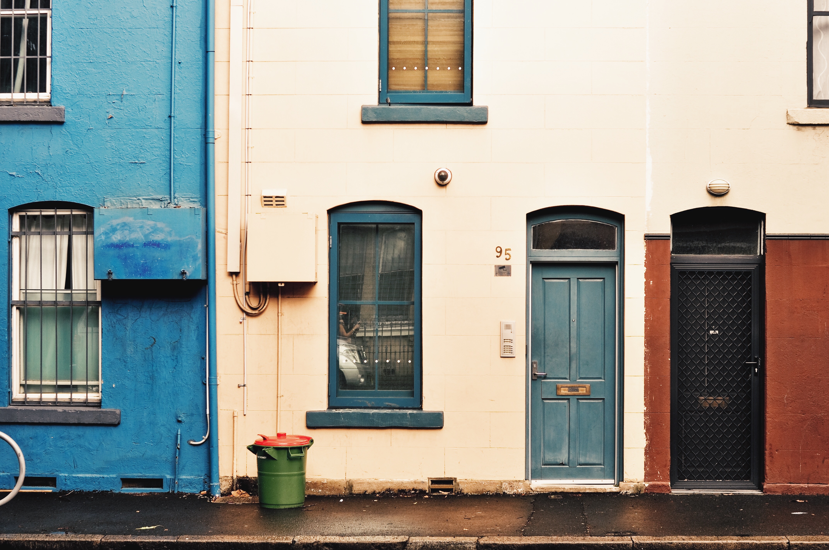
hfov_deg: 27.0
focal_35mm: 75
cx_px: 414
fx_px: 1725
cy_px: 275
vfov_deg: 18.1
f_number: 2.5
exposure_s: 1/800
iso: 400
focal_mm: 50
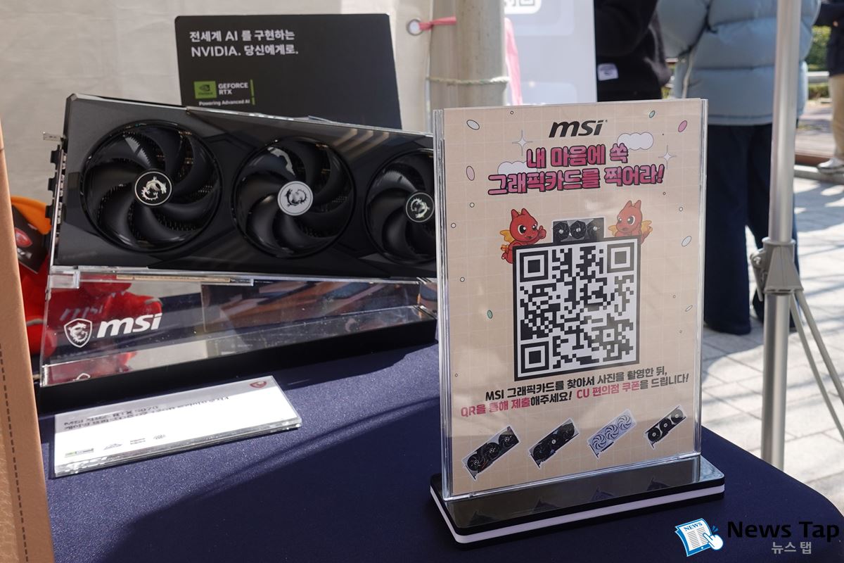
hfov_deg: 73.7
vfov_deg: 53.1
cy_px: 282
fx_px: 563
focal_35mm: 24
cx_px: 422
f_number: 4
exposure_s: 1/320
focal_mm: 8.8
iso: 125
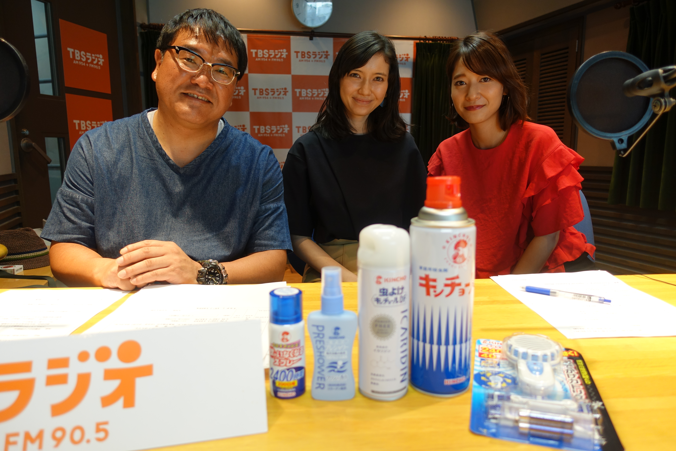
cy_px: 226
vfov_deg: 53.1
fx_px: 451
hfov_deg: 73.7
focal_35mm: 24
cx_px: 338
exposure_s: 1/30
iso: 125
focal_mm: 8.8
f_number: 2
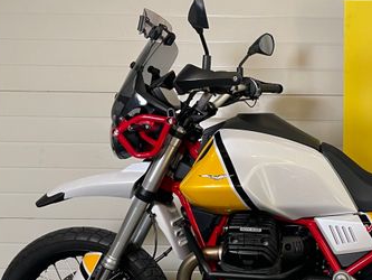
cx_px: 341
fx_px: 538
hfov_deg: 35.7
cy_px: 152
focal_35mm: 50
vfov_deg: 29.1
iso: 64
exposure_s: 1/50
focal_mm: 4.2
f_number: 1.6
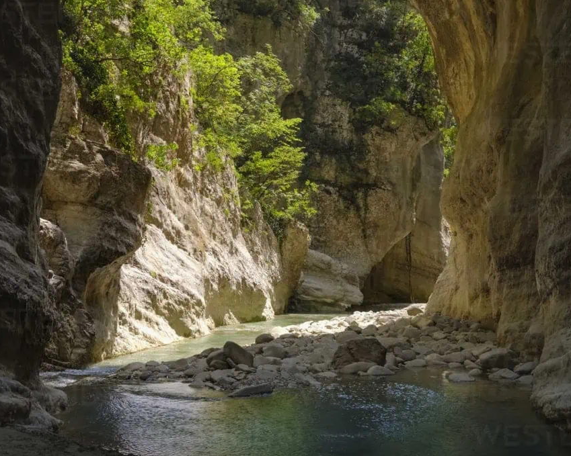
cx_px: 245
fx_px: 1014
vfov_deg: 25.4
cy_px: 228
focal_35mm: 60
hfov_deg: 31.4
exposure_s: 1/210
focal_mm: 35
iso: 200
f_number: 7.1
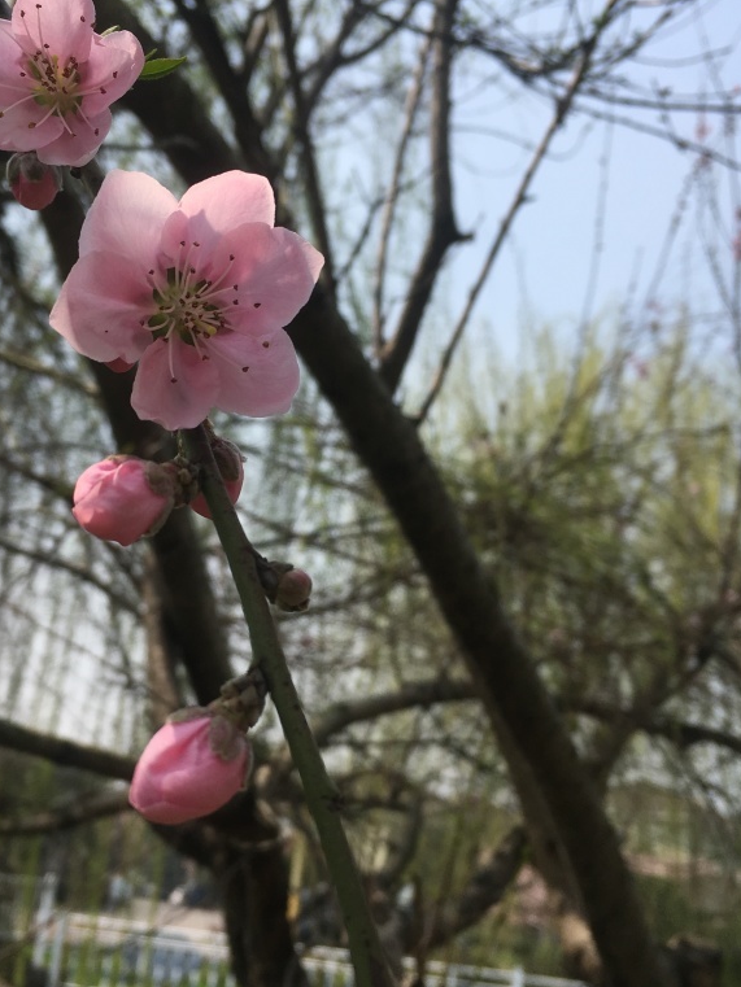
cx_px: 298
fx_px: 1113
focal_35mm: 39
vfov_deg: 47.9
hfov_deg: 36.7
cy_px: 490
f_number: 2.2
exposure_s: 1/1876
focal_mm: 4.15
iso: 25
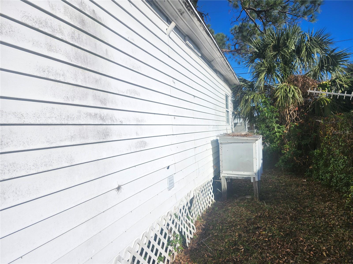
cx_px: 176
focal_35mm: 23
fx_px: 235
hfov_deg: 73.9
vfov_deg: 58.9
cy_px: 132
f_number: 1.8
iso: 25
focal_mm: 5.54
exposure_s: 1/4820
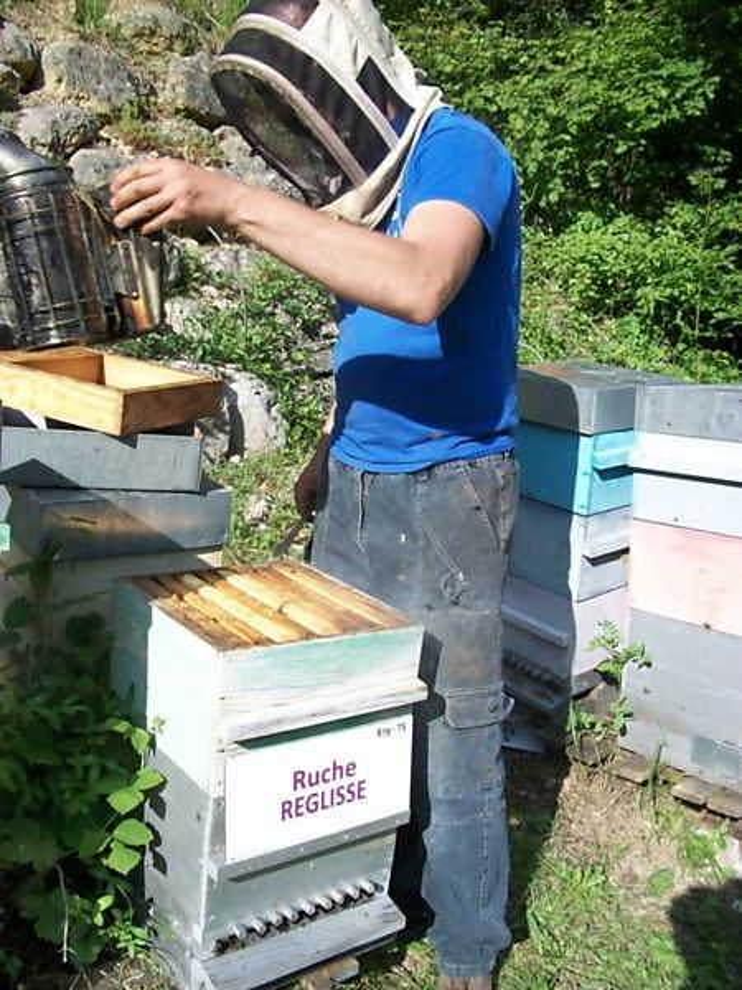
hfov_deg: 44.2
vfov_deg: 56.8
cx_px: 371
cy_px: 495
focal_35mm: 32
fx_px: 915
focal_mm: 5.7
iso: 80
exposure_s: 1/250
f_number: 5.5
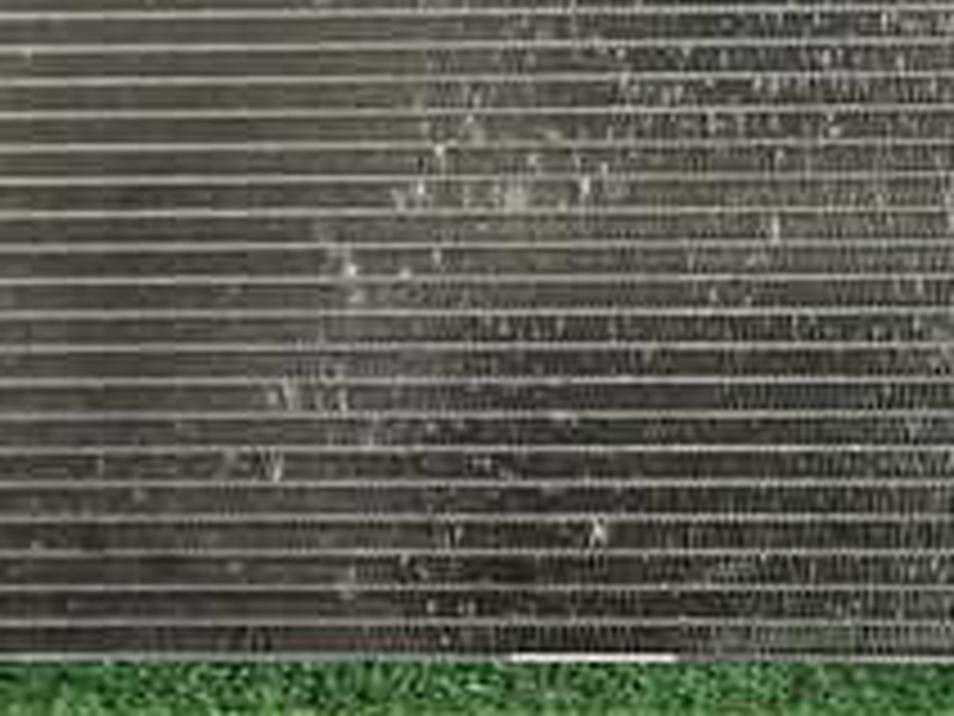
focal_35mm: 85
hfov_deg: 22.5
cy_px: -18
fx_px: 2343
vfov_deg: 16.9
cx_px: 842
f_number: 2.3
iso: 400
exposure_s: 1/30
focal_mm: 5.4
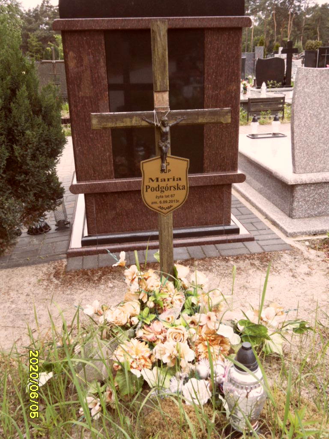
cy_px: 220
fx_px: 406
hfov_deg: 44.2
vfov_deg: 56.8
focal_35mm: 32
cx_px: 164
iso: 80
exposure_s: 1/250
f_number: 3.4
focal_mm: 5.3
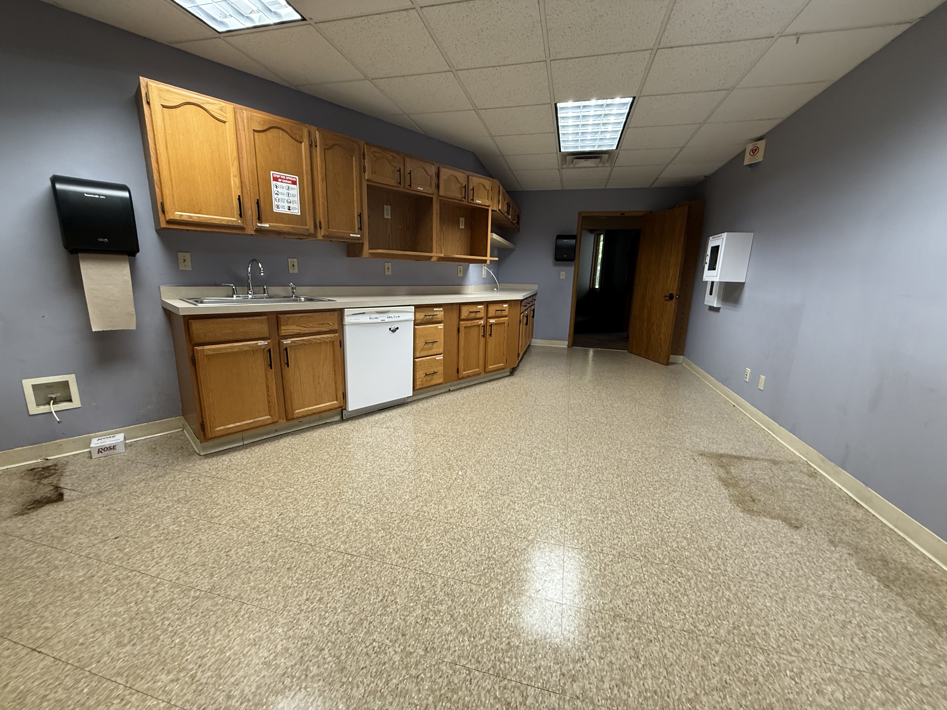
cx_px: 474
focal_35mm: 14
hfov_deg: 102.1
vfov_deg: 85.7
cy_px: 355
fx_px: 383
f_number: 2.2
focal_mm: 2.22
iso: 200
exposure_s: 1/60
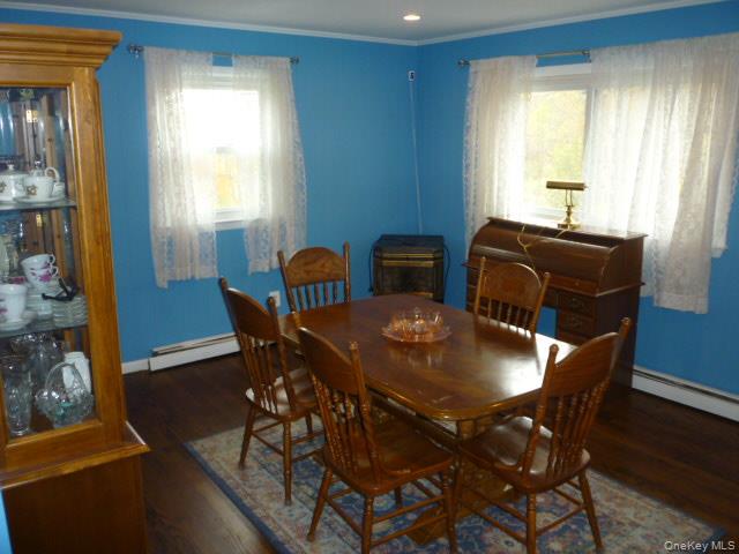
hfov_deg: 61.7
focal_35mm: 29
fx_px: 619
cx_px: 370
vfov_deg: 48.2
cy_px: 277
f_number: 3.3
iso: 250
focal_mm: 5.2
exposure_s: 1/30
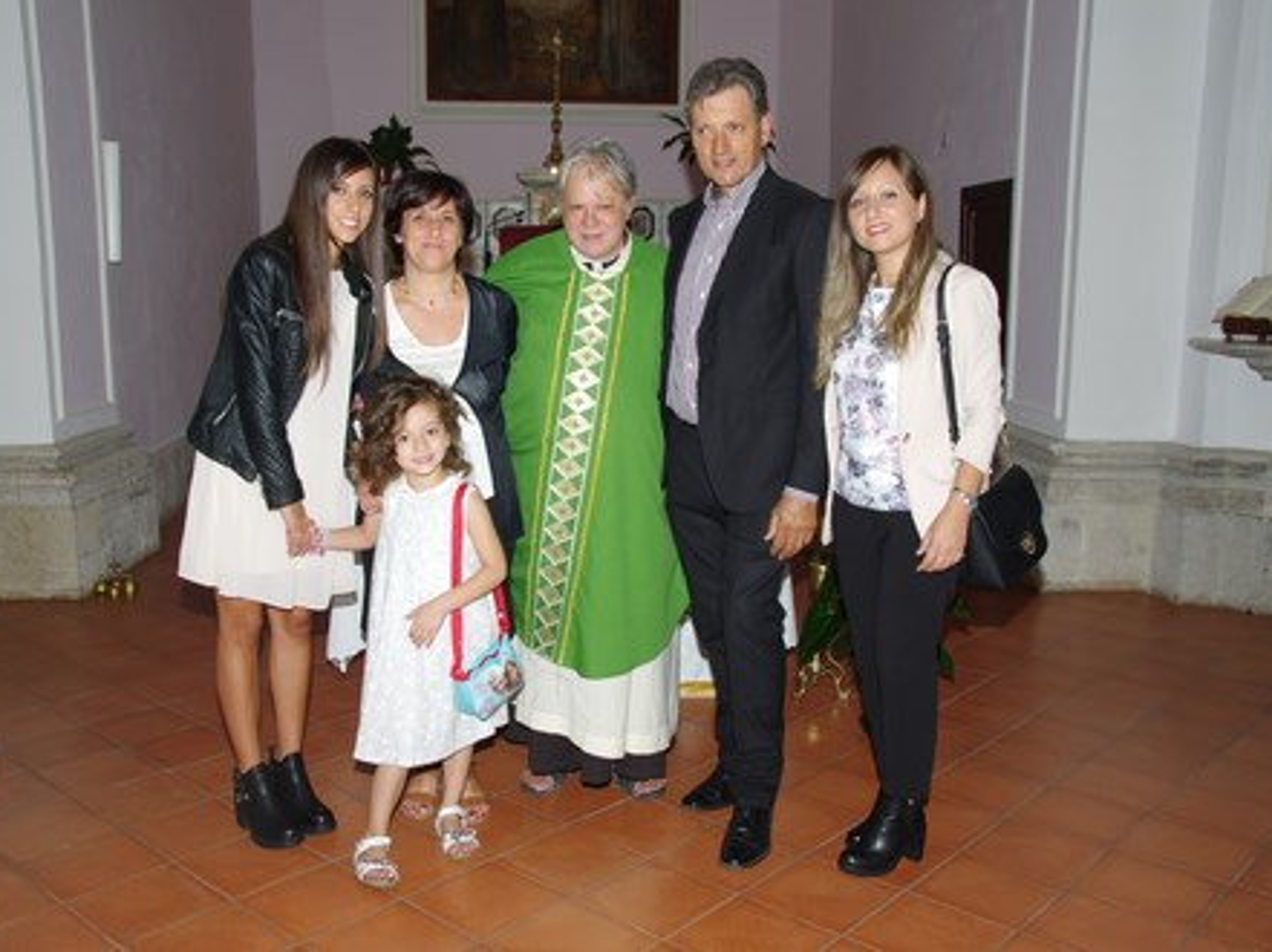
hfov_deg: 51.3
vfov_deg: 39.6
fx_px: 1322
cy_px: 475
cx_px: 591
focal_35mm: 36
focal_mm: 22
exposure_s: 1/60
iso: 400
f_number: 8
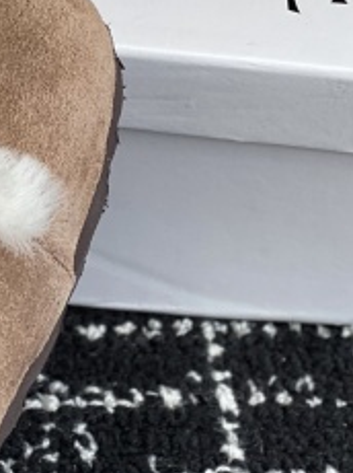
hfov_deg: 8.1
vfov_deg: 10.7
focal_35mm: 181
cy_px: -105
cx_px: -57
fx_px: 2466
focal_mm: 6
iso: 20
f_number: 2
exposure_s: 1/131
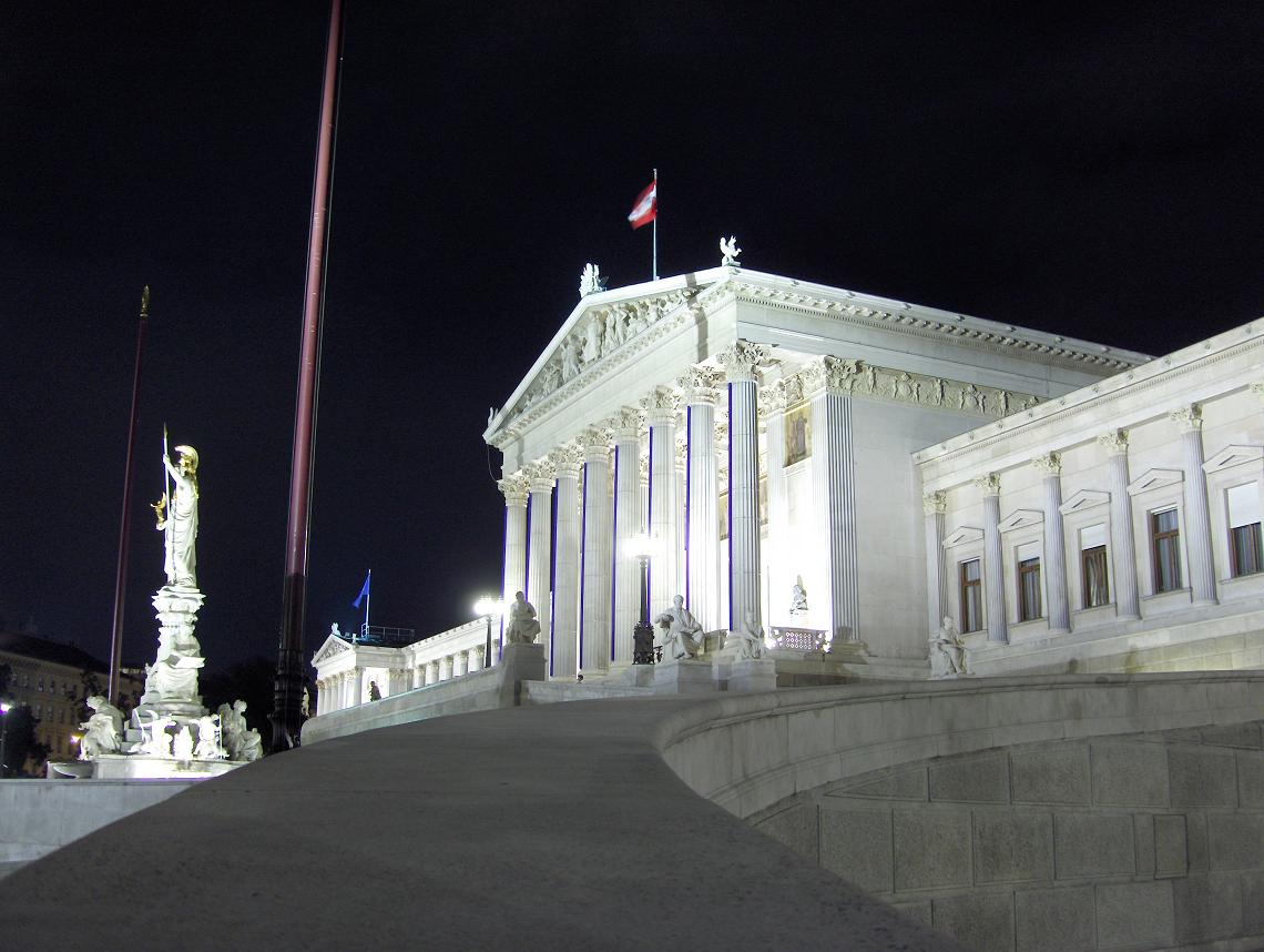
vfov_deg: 36.9
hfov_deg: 47.8
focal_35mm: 39
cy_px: 476
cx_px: 632
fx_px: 1426
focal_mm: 8
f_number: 2.8
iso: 100
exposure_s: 1.39
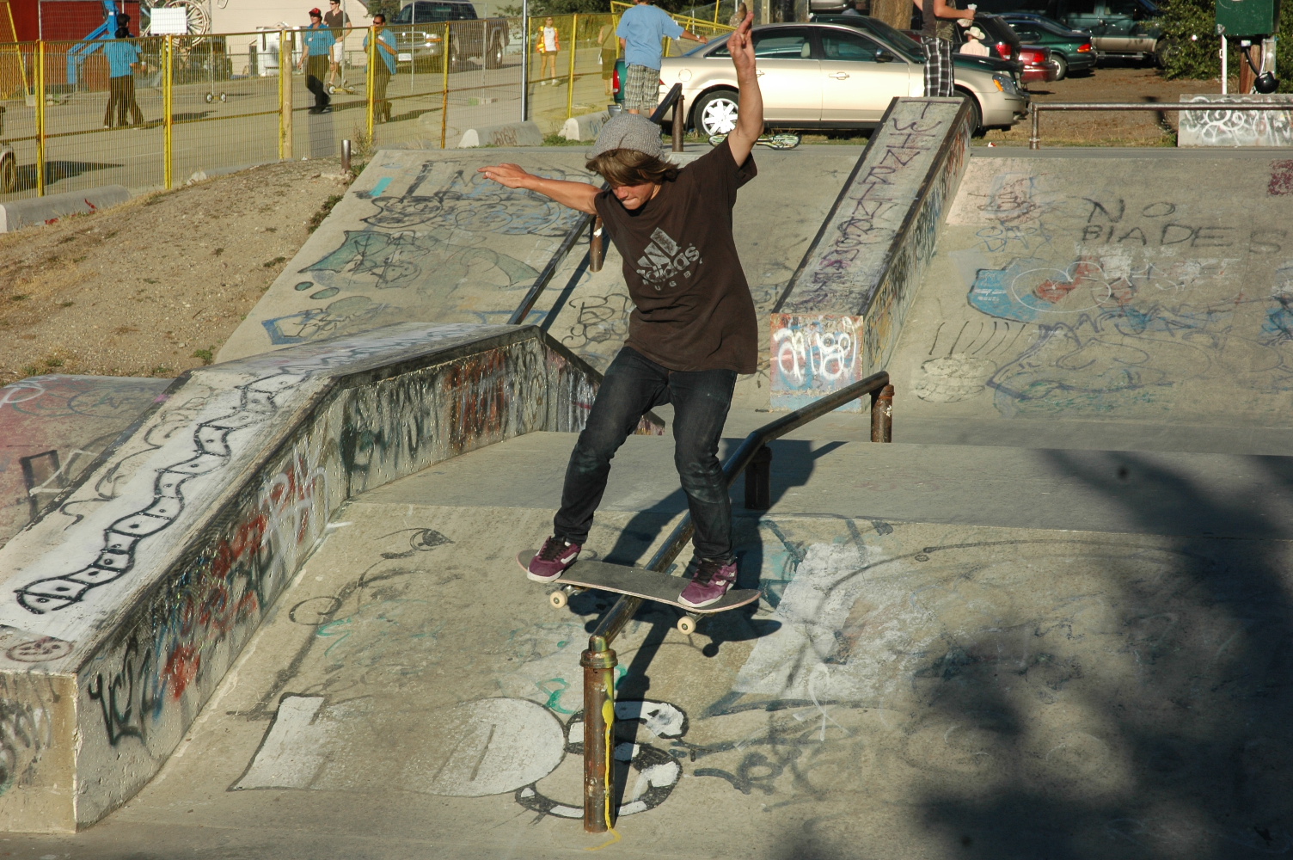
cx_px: 646
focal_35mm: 90
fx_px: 3230
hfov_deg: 22.6
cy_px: 430
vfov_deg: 15.2
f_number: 11
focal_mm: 60
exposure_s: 1/500
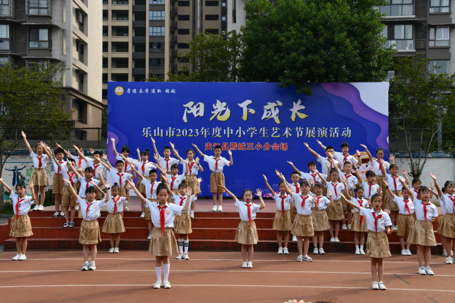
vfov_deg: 28.1
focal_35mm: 48
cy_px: 152
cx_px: 228
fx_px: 607
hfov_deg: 41.1
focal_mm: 32
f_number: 7.1
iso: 100
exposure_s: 1/200
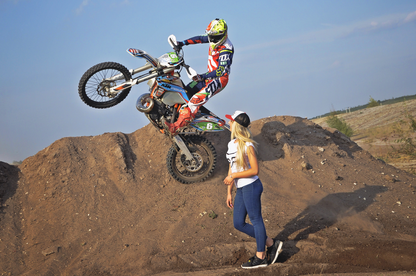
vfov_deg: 28.0
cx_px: 208
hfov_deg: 41.2
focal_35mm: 48
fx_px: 554
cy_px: 138
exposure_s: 1/1250
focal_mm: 32
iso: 400
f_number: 5
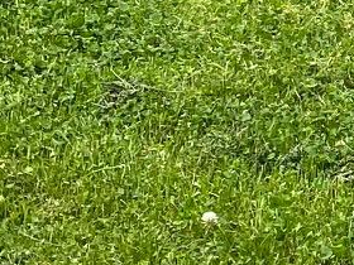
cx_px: 1148
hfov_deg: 8.4
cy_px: -184
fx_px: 1912
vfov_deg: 7.7
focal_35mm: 187
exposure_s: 1/1898
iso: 32
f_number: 1.8
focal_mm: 4.25
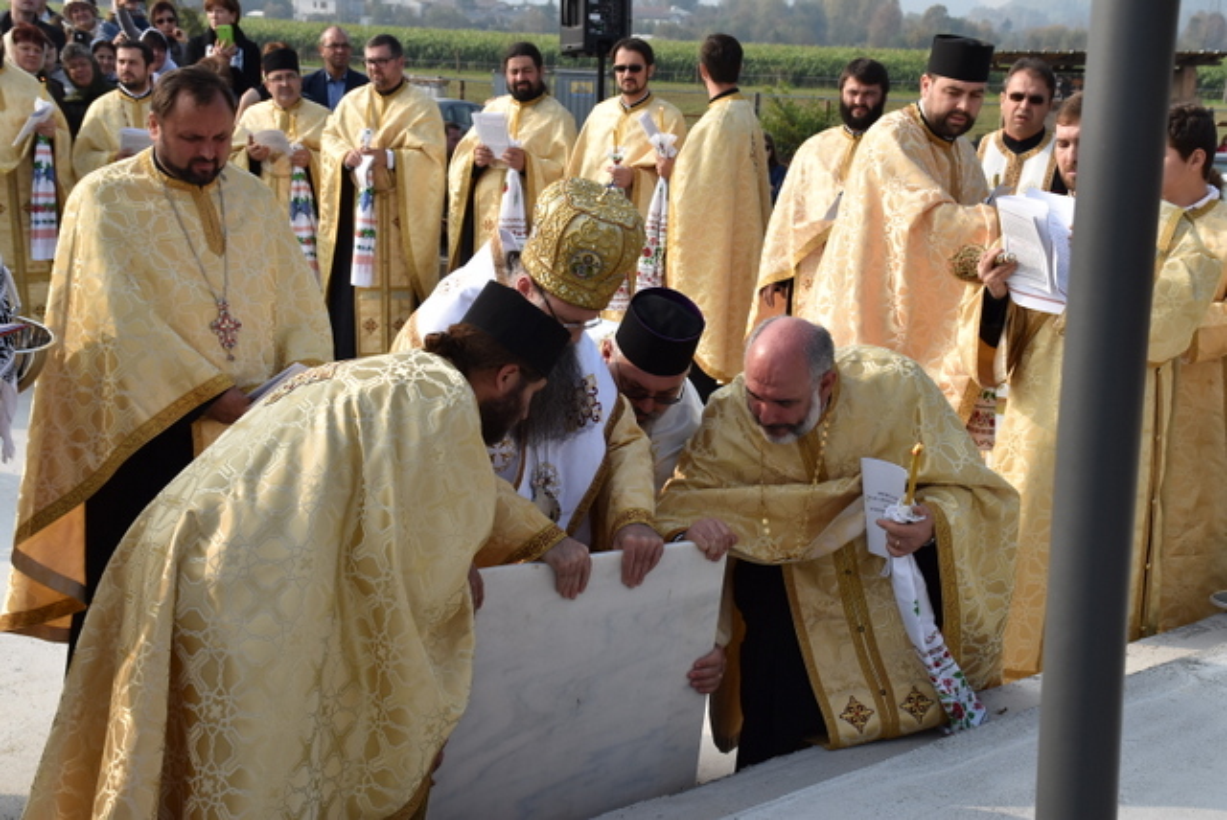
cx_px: 614
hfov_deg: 33.4
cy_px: 410
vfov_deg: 22.7
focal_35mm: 60
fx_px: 2047
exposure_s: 1/320
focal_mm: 40
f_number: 9
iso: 200
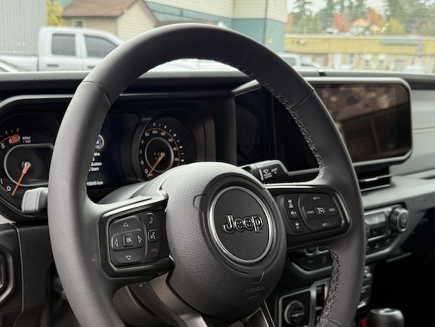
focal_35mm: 44
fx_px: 553
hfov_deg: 42.5
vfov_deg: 32.6
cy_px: 223
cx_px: 151
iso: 100
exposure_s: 1/314
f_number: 1.78
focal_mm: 6.76
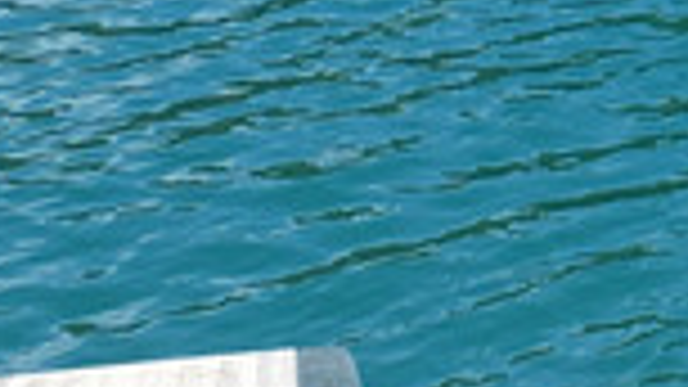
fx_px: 4031
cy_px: -554
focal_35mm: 221
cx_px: 1149
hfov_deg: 9.4
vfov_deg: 5.3
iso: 25
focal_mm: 4.15
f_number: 2.2
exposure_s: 1/916
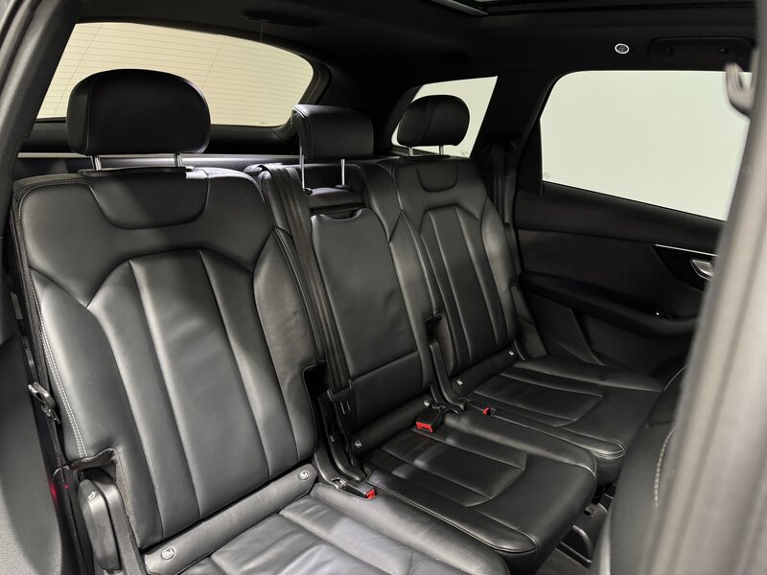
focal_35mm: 24
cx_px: 384
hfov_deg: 71.6
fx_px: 532
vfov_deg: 56.8
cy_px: 288
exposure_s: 1/25
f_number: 1.78
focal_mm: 6.76
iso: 800
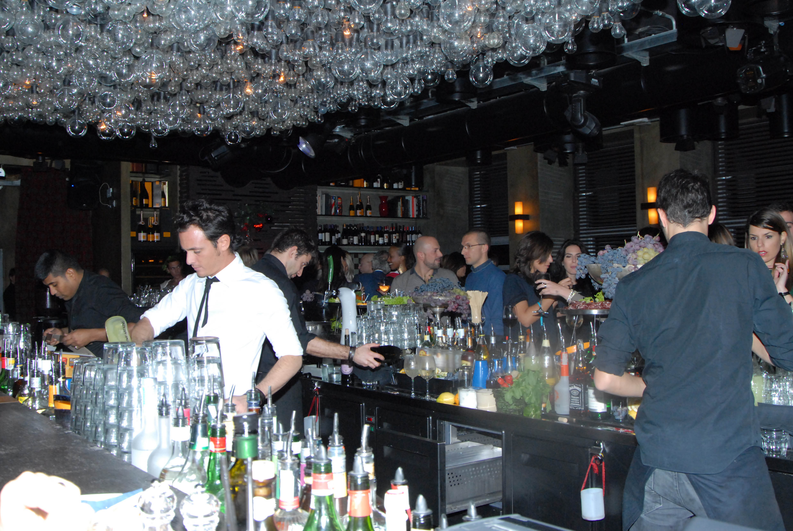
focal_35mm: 36
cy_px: 266
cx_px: 396
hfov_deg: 53.1
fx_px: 794
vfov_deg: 37.0
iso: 1000
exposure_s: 1/60
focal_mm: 24
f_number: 7.1
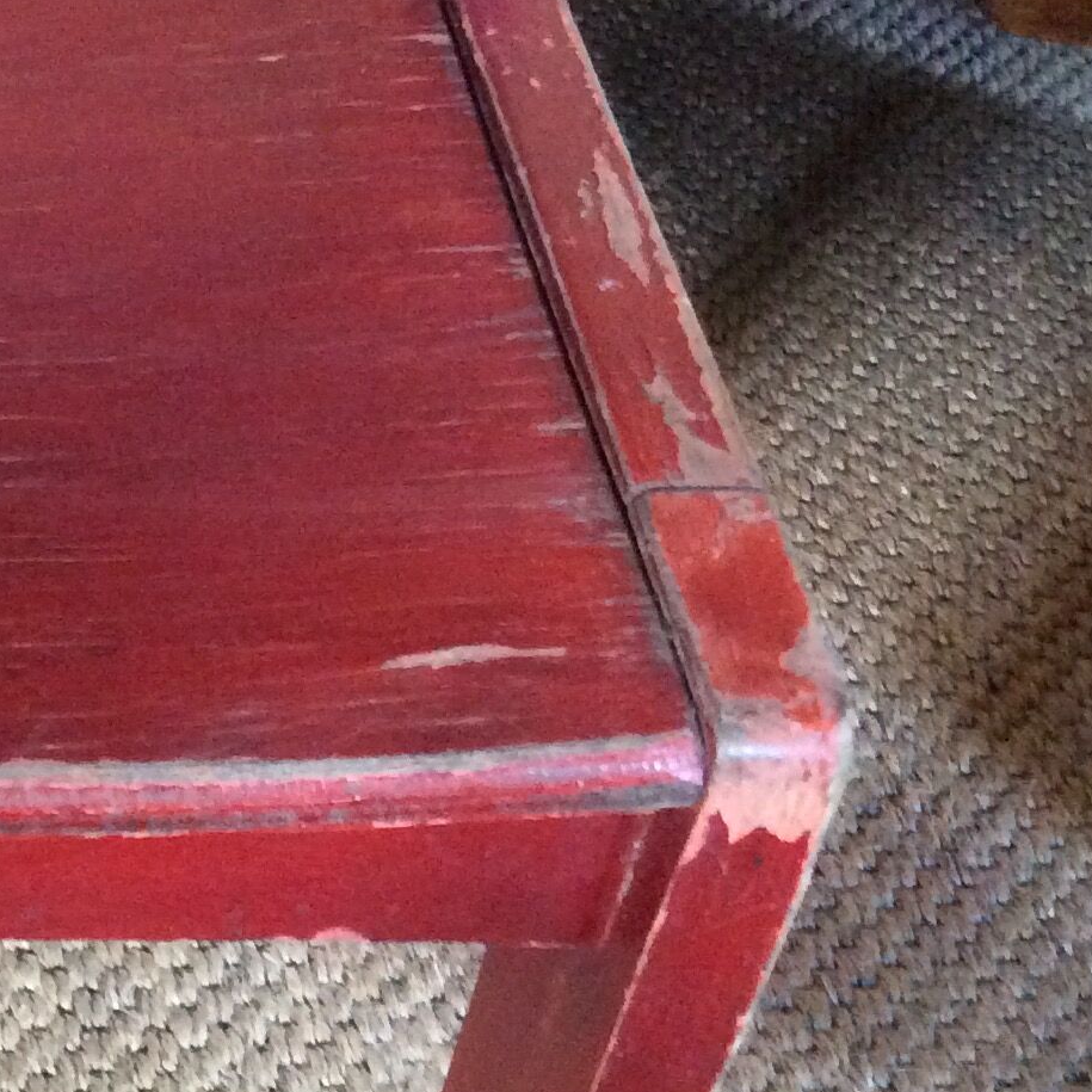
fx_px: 2855
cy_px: 785
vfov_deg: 21.5
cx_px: -274
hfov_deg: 20.1
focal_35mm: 80
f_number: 2.4
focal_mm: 3.3
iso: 400
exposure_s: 1/17
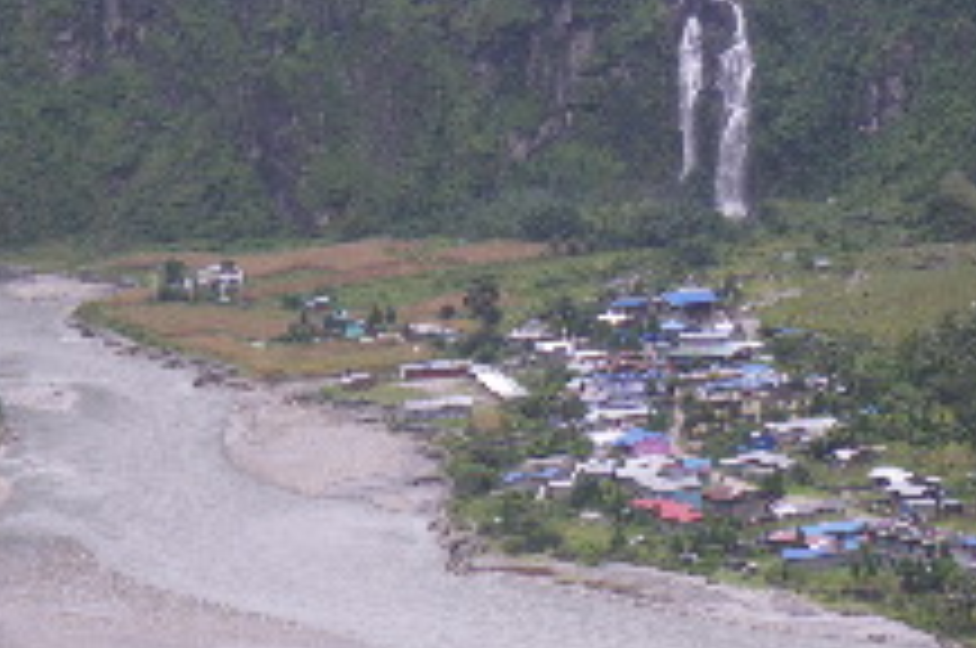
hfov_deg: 14.4
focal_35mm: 142
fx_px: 3844
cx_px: 756
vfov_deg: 9.6
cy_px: 378
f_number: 4.8
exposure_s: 1/100
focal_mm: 13.7
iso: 50
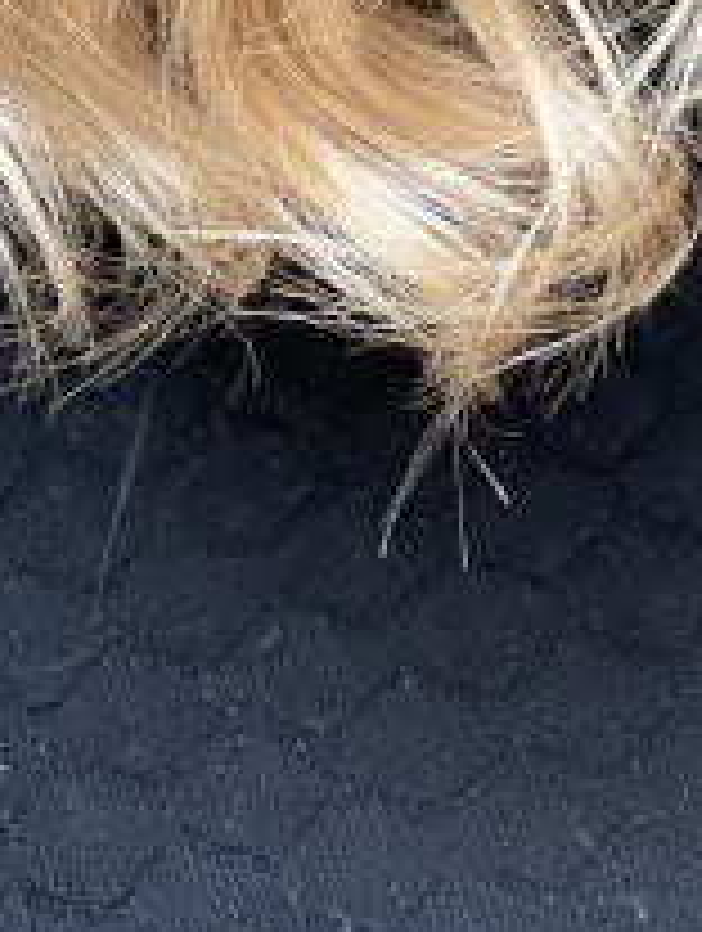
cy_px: -799
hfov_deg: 5.2
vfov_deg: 6.7
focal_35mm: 288
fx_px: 7763
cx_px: 774
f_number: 2.2
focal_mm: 7.5
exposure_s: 1/121
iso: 80
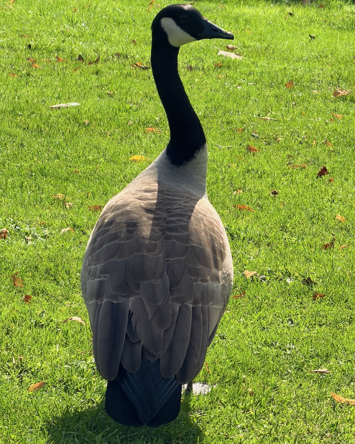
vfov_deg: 9.2
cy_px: 207
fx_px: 2746
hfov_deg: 7.4
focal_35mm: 209
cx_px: 177
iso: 40
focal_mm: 16.89
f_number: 2.8
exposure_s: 1/631
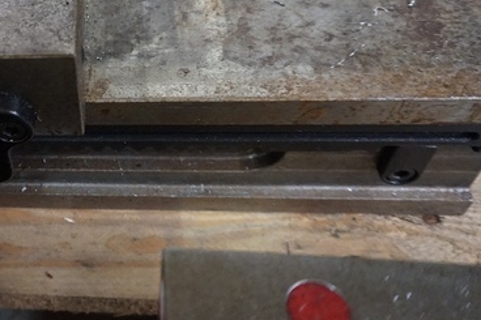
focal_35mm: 47
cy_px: 29
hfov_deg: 37.9
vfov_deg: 27.5
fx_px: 628
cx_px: 12
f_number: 3.5
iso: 2500
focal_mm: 16
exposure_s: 1/60
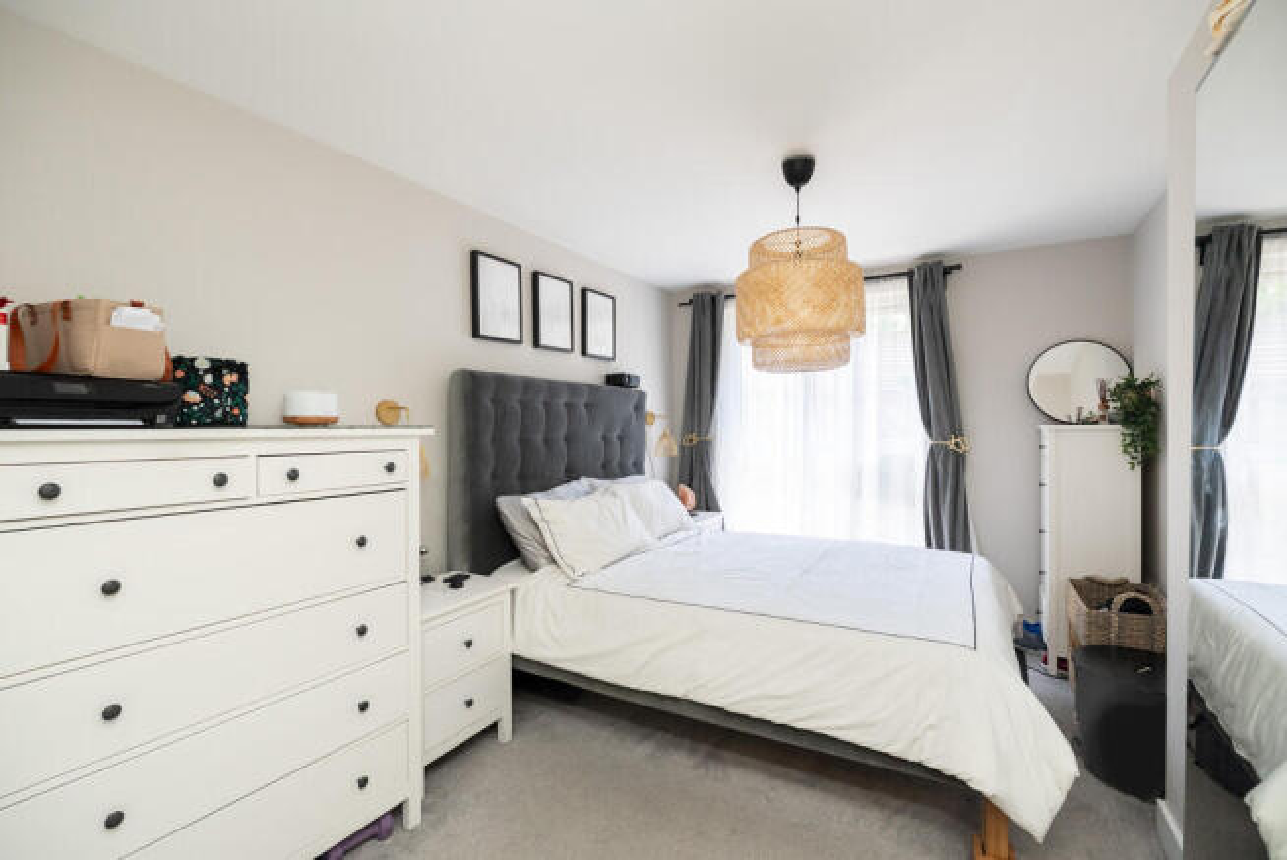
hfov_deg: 96.7
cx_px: 644
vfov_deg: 73.8
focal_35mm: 16
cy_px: 430
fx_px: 572
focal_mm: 16
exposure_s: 1/40
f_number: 7.1
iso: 1000
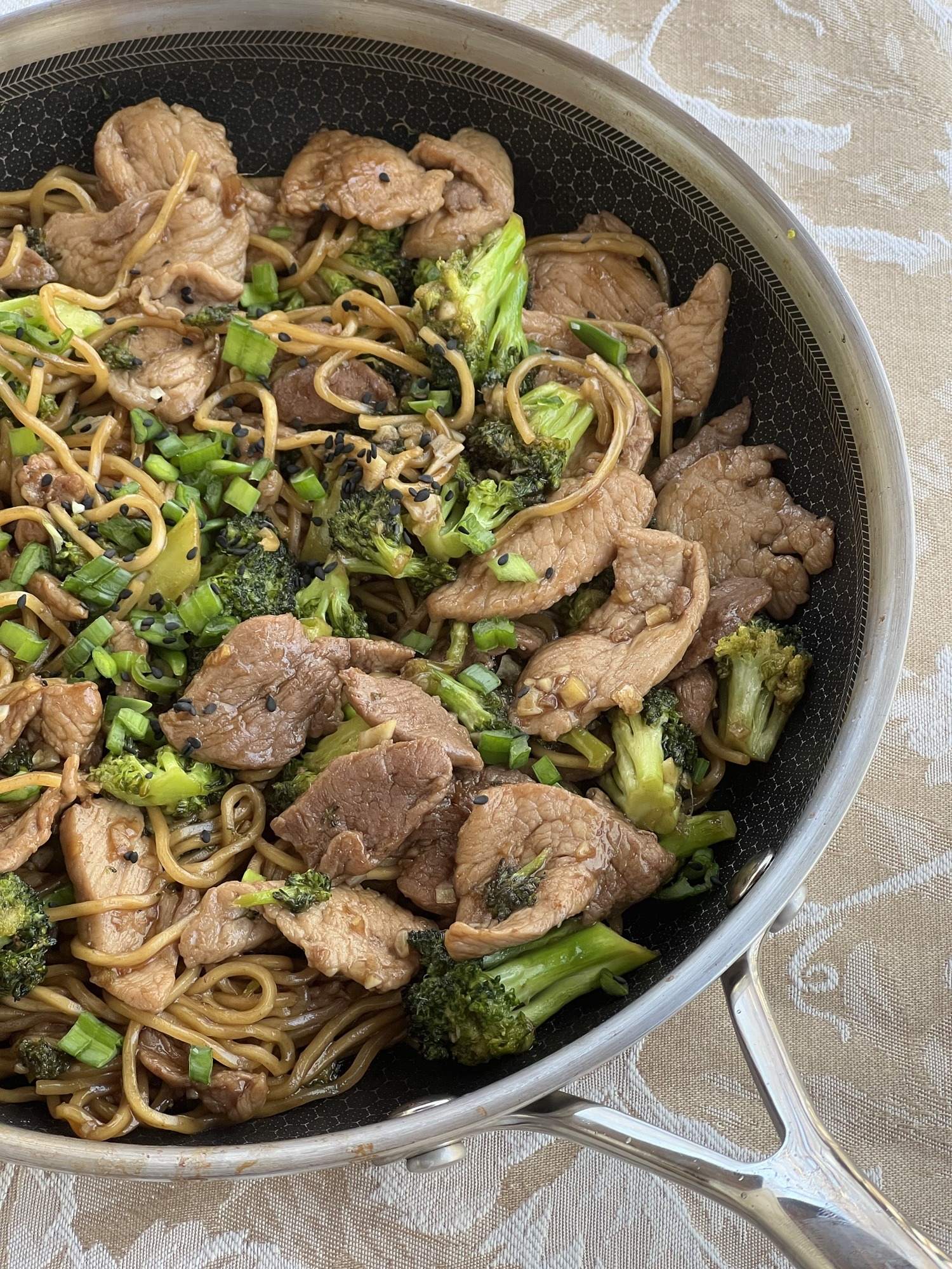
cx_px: 476
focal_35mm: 77
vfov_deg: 25.3
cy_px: 634
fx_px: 2824
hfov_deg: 19.1
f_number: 2.8
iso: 125
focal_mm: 9
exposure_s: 1/99
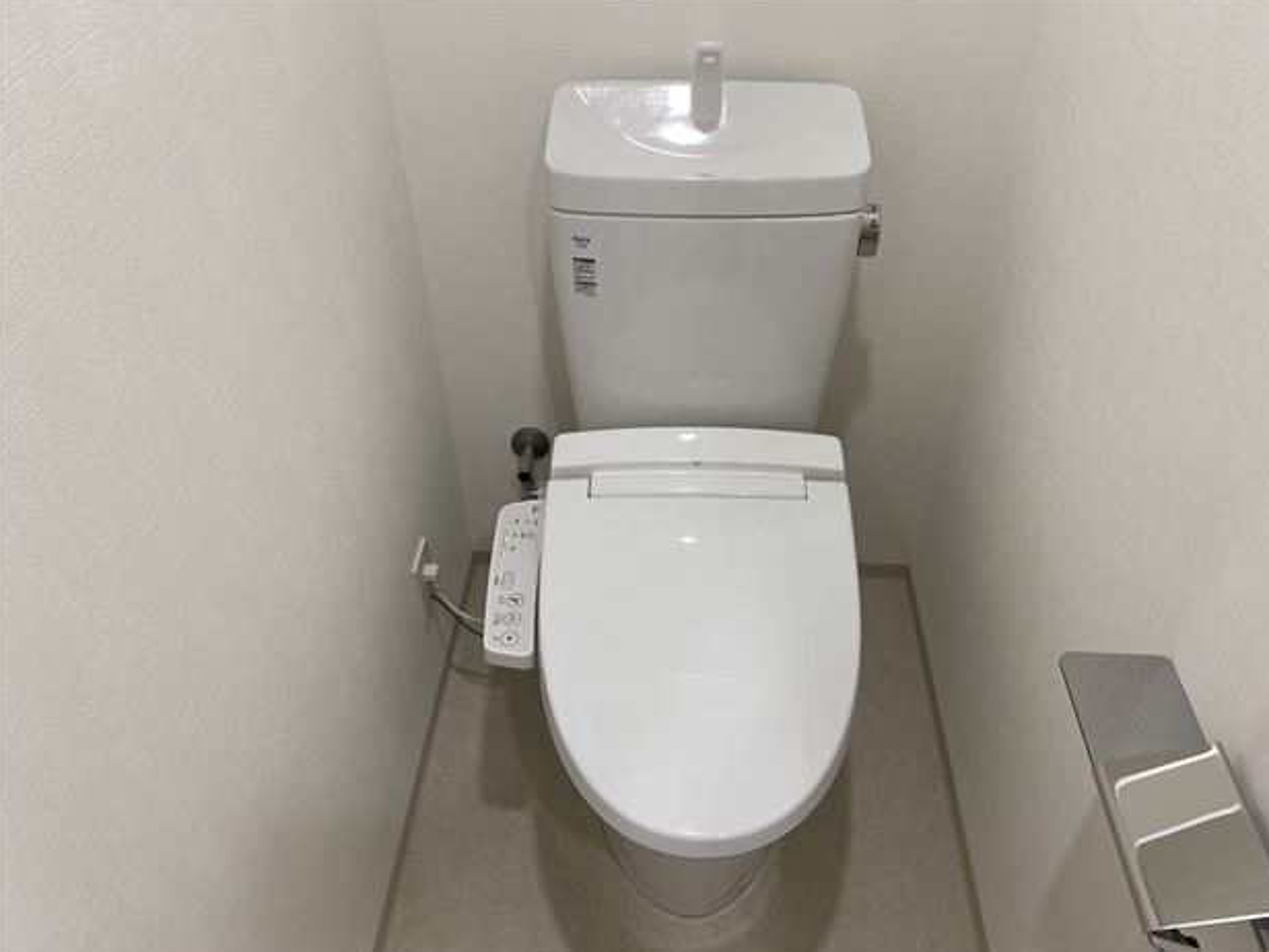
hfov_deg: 65.3
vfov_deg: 51.4
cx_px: 653
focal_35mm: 27
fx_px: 990
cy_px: 486
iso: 100
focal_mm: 4.25
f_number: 1.8
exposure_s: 1/100
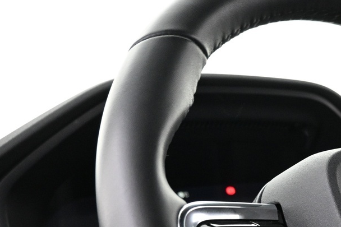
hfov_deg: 29.7
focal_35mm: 64
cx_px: 325
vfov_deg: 20.0
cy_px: 265
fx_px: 606
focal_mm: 16
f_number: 3.5
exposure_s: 1/15
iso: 1600
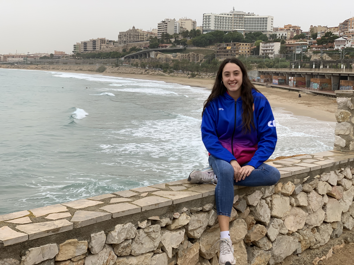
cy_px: 132
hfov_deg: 36.8
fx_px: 532
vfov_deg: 28.0
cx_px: 177
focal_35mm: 52
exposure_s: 1/122
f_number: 2.4
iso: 25
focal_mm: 6
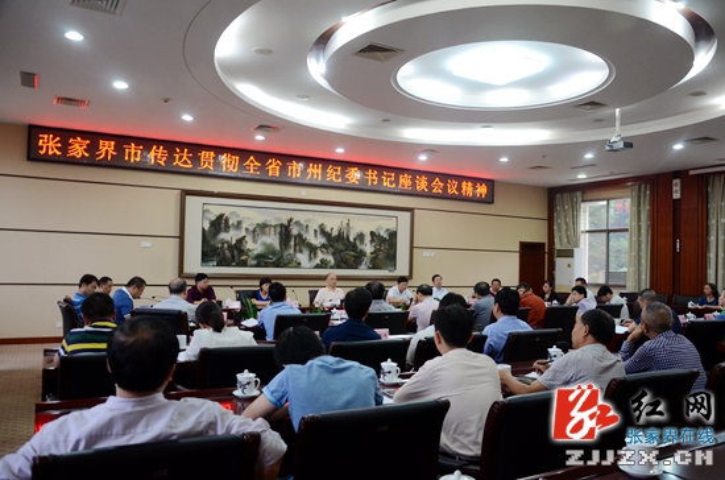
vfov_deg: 47.7
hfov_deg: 67.5
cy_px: 240
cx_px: 362
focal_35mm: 27
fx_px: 542
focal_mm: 18
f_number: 3.5
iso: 1000
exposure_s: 1/50
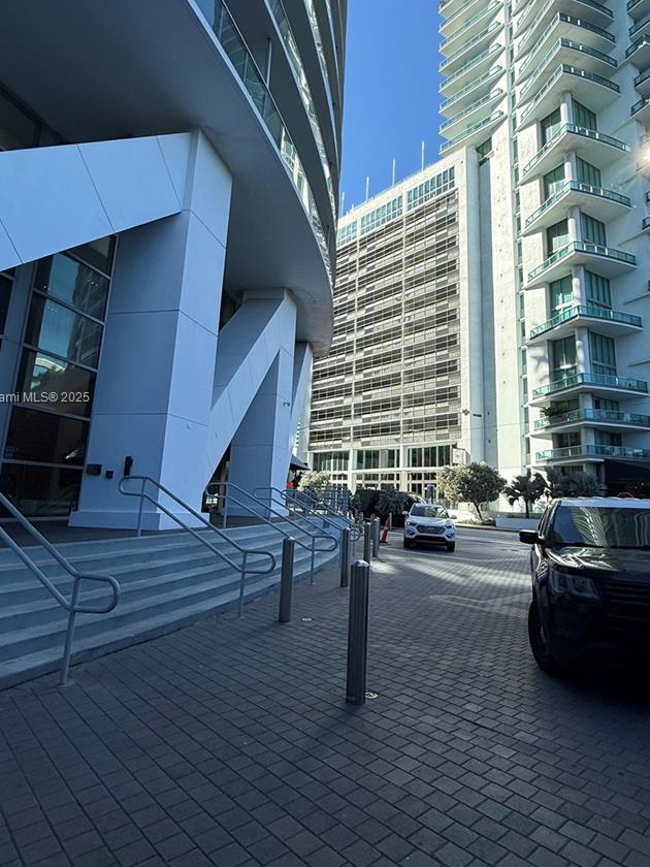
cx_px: 365
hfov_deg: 65.7
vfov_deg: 81.6
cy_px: 398
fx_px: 501
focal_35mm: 20
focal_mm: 2.22
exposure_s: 1/1464
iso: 64
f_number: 2.2
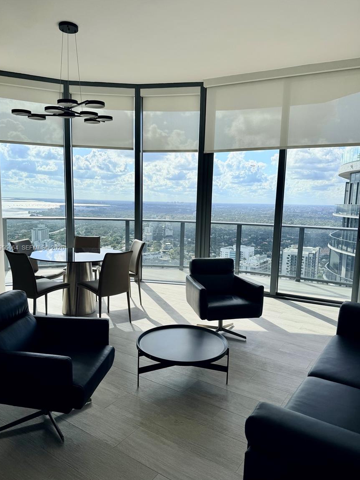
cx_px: 175
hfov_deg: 54.9
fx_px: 347
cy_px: 248
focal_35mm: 25
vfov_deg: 69.4
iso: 80
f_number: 1.78
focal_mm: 6.76
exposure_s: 1/1812
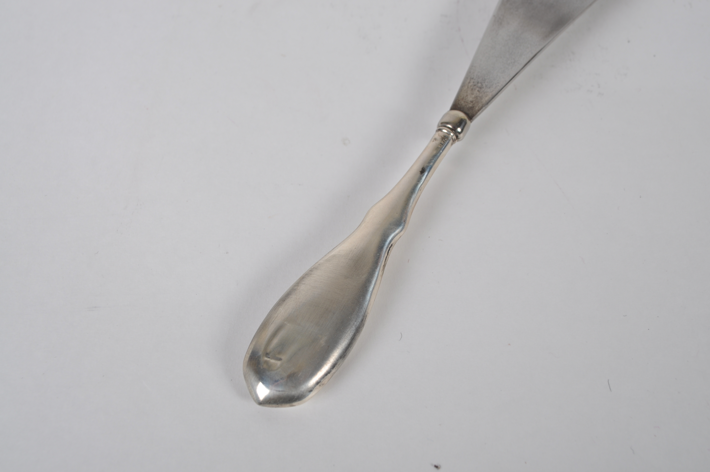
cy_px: 236
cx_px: 355
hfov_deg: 46.4
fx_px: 827
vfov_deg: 31.8
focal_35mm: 42
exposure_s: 1/125
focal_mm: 28
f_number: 9
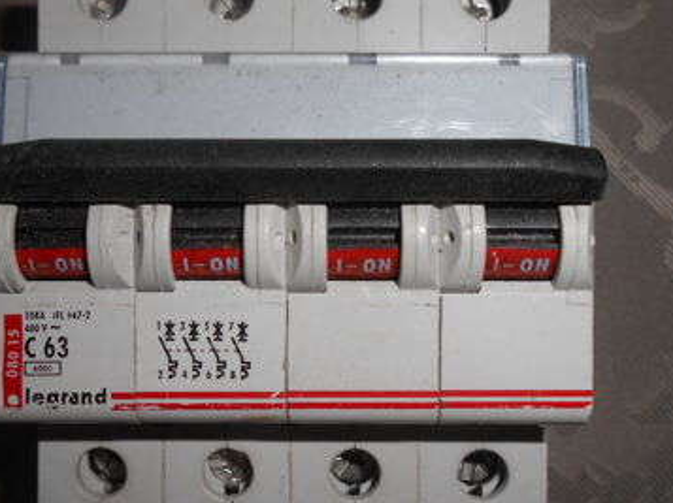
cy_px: 215
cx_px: 309
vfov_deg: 40.5
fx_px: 680
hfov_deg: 52.6
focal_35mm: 35
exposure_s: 1/25
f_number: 11.5
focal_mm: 4.6
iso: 80
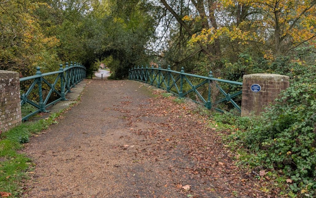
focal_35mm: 32
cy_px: 100
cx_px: 173
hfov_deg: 59.5
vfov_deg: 39.4
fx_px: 276
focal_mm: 6.9
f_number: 1.68
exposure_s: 1/195
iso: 33
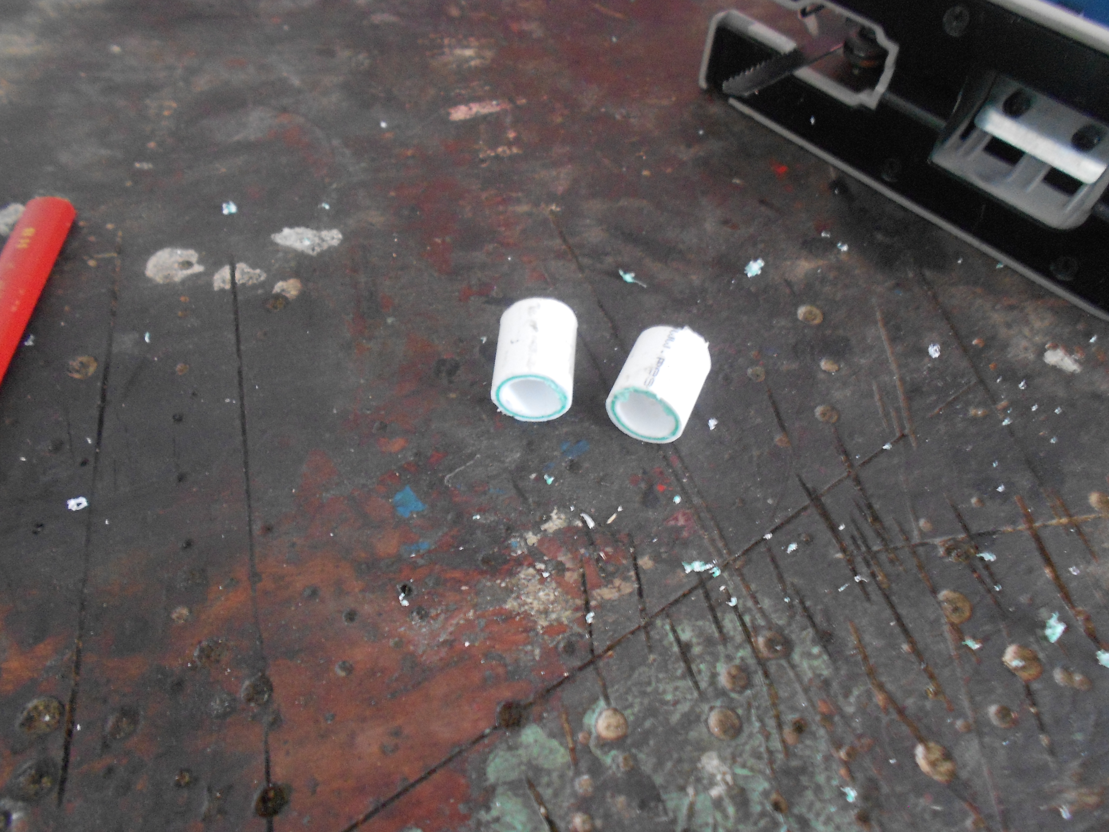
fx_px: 833
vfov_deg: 53.1
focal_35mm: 26
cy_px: 416
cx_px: 554
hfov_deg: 67.3
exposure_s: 1/4
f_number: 3.2
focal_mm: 4.6
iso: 400
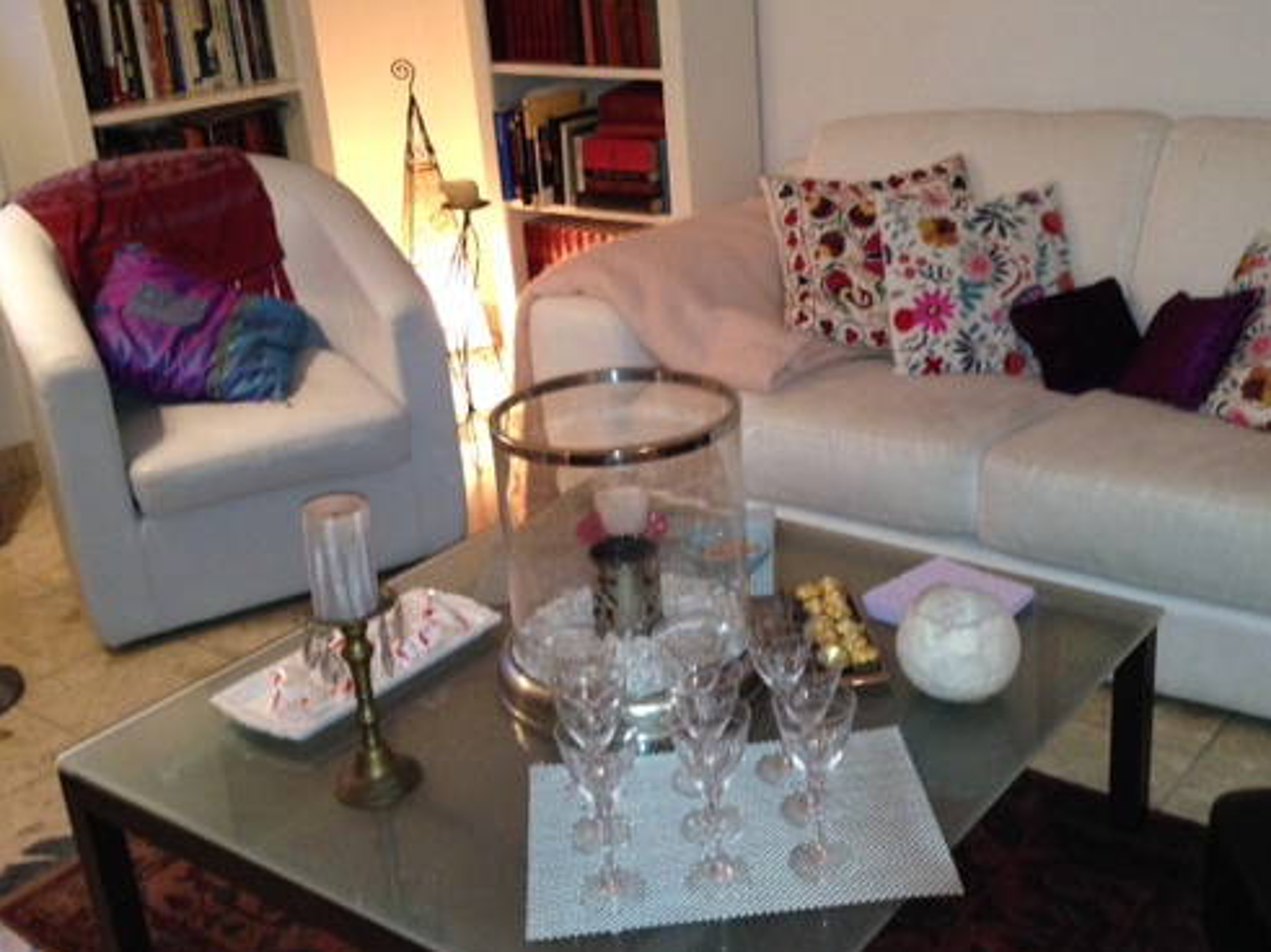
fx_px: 1578
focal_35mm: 43
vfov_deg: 33.6
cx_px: 702
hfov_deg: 43.8
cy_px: 450
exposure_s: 1/16
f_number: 2.4
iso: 320
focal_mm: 4.12
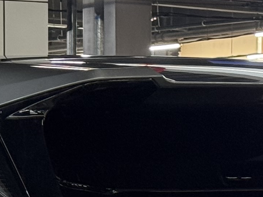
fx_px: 2021
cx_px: -32
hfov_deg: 7.4
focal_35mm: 266
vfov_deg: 5.5
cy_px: 364
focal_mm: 6.76
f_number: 1.78
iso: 100
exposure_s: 1/50
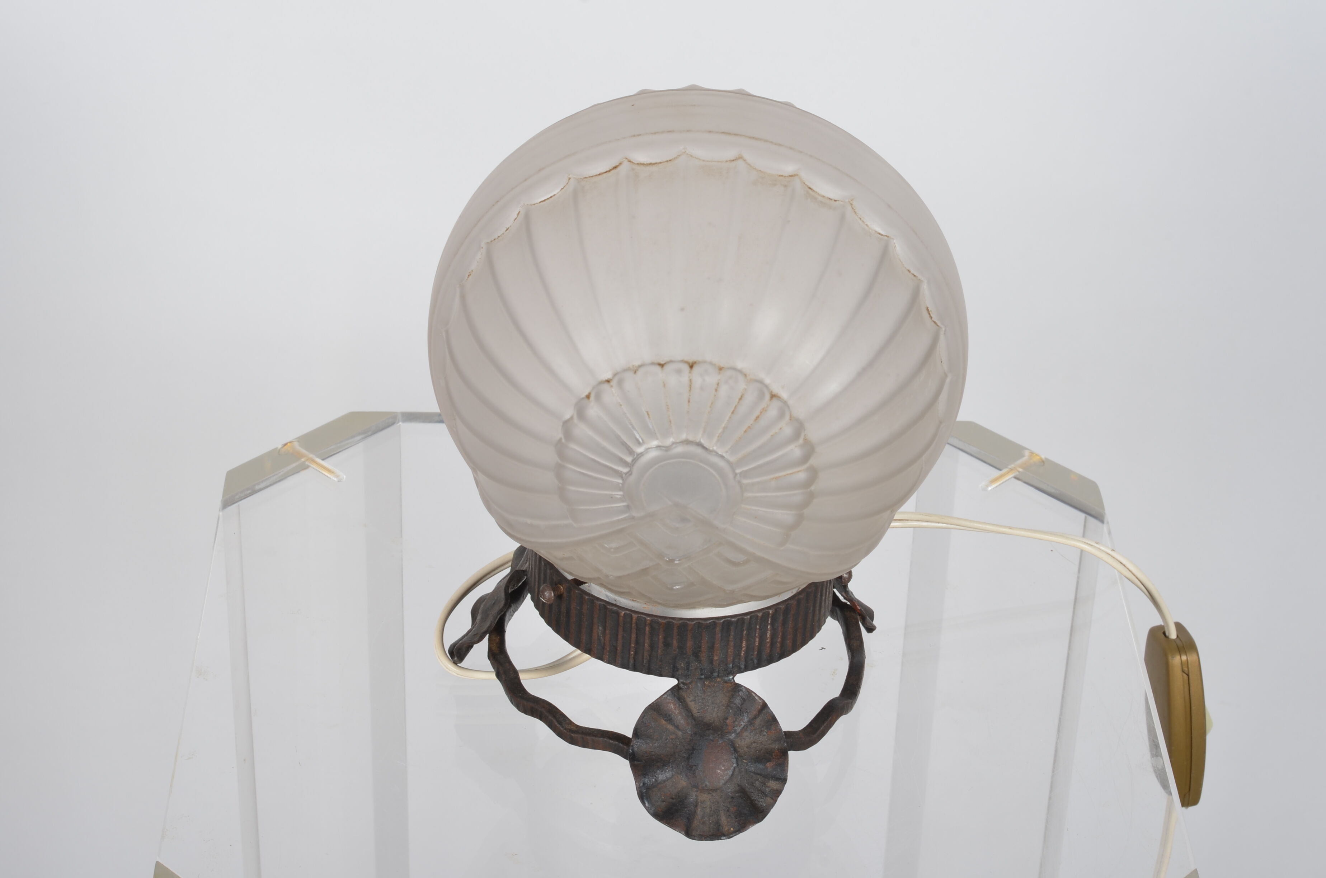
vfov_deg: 18.1
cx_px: 663
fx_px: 2757
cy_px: 439
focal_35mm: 75
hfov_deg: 27.0
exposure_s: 1/125
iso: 100
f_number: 14
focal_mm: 50
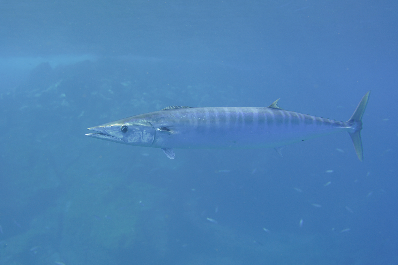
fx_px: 553
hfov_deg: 39.6
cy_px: 132
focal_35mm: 50
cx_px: 199
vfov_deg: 27.0
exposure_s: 1/160
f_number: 4
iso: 100
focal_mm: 50
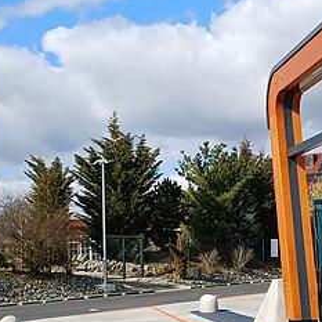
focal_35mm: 76
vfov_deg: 22.6
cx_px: 268
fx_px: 800
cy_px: 222
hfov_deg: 22.4
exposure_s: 1/1259
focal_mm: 4.65
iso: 50
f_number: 1.8
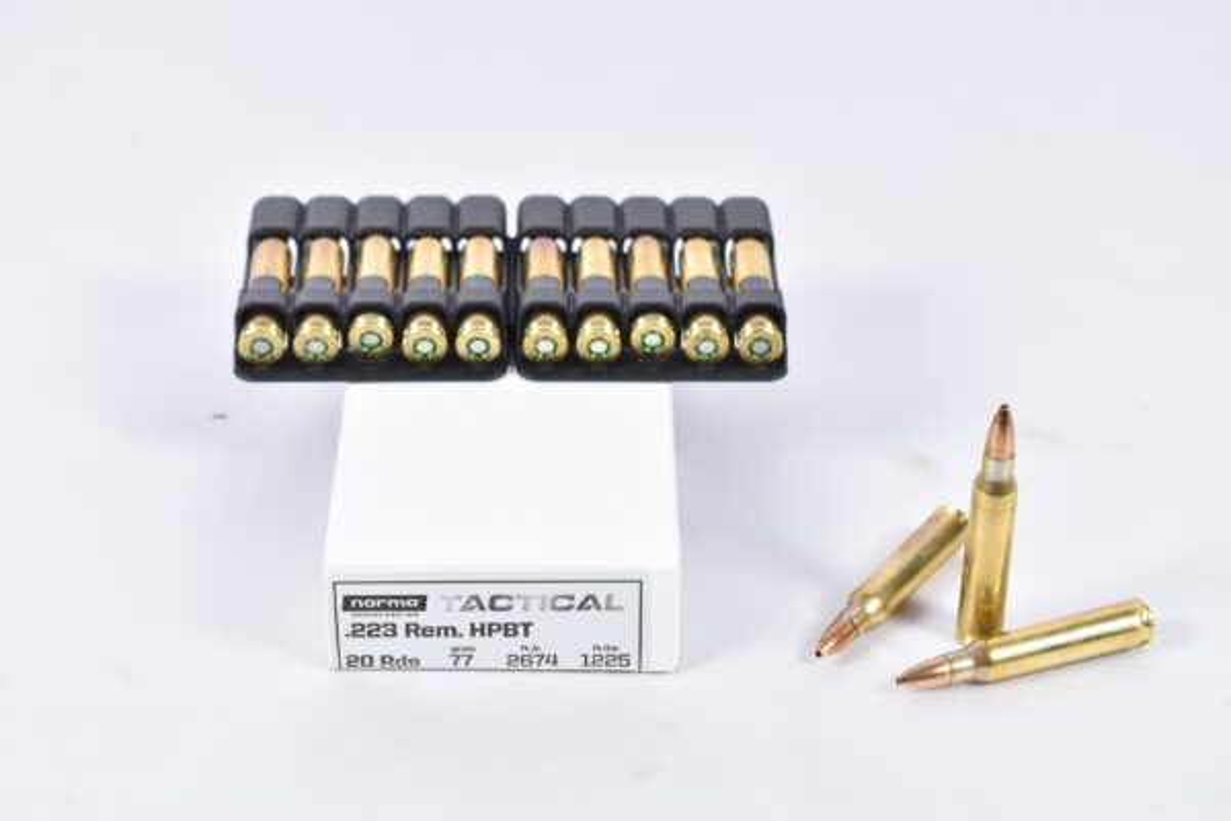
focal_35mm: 82
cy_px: 410
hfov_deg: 24.6
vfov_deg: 16.6
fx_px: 2821
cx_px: 616
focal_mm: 55
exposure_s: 1/60
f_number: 5.6
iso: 640
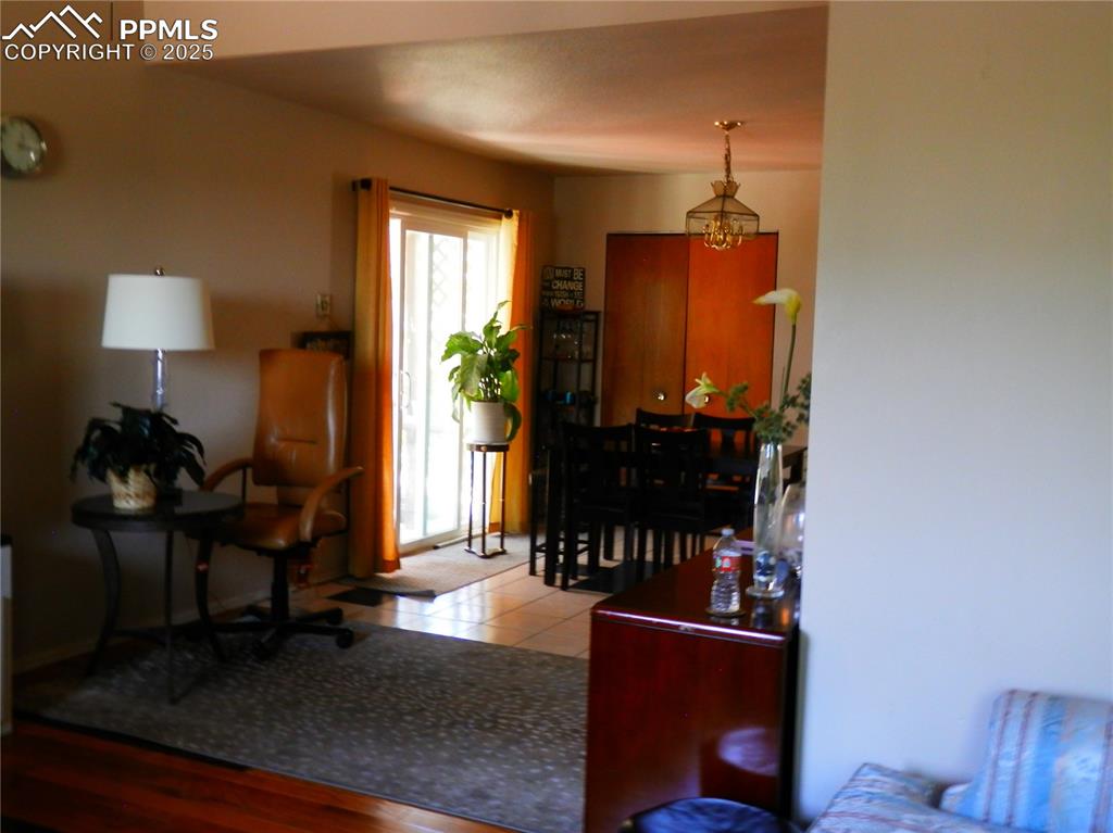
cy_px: 416
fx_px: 1093
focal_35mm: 34
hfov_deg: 54.0
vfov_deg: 41.8
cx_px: 556
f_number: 3.5
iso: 200
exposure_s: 1/10
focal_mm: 6.2
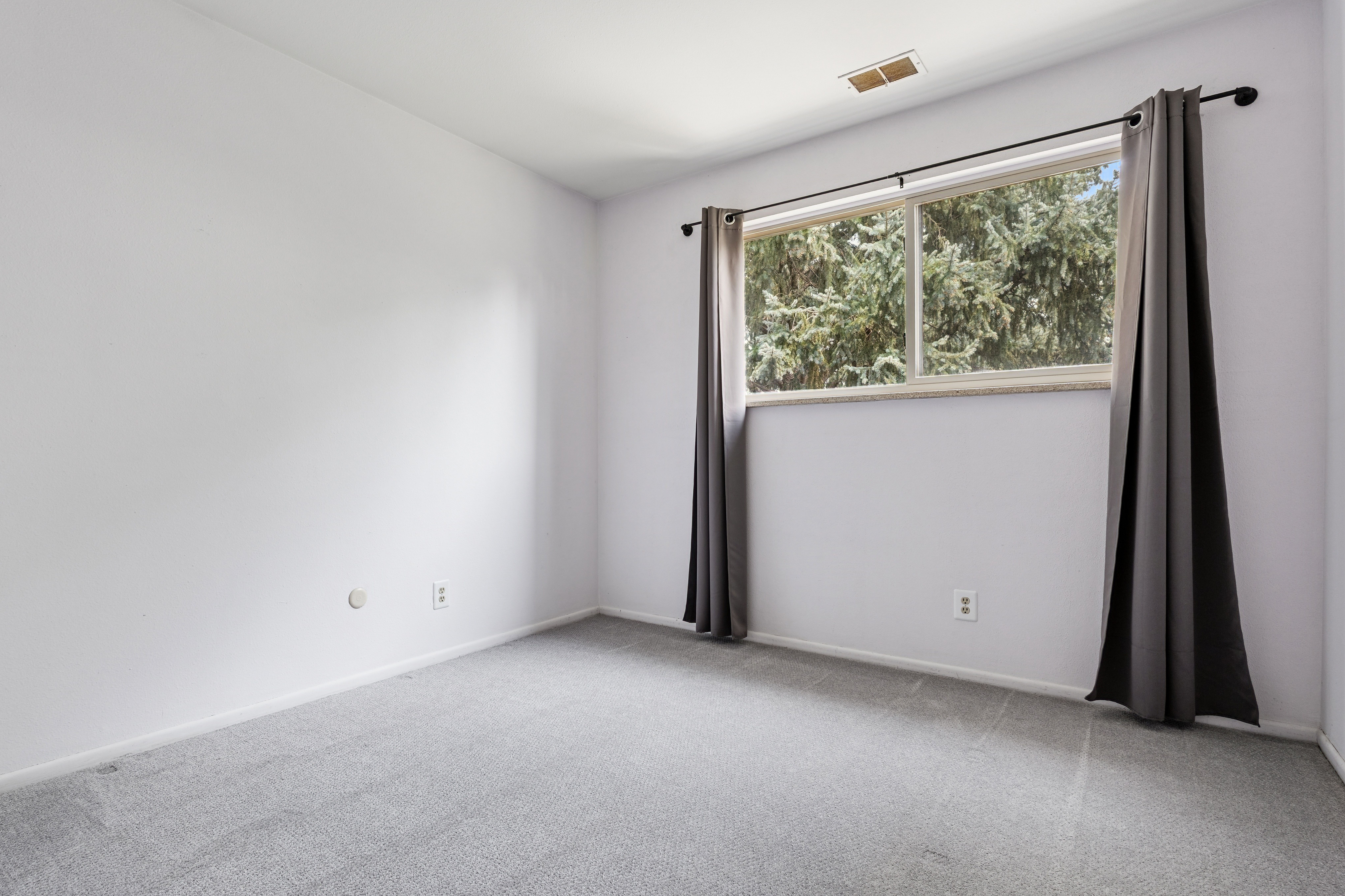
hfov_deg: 91.4
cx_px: 637
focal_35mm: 18
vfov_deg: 68.8
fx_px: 655
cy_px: 457
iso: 400
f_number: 8
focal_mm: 16.5
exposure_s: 1/8
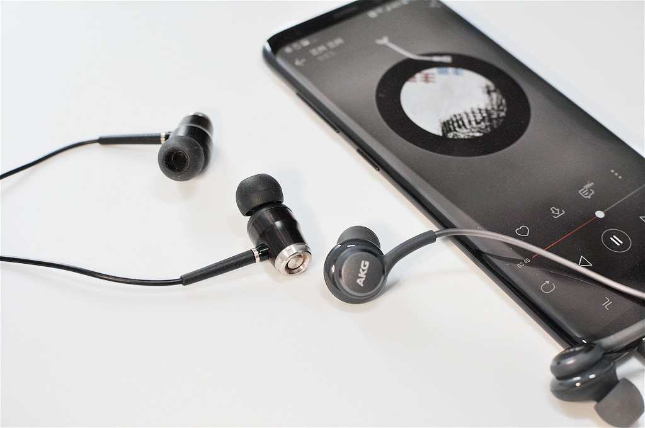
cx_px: 322
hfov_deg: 37.9
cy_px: 214
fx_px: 939
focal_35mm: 52
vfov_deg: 25.7
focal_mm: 35
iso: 200
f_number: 4.5
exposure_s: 1/80
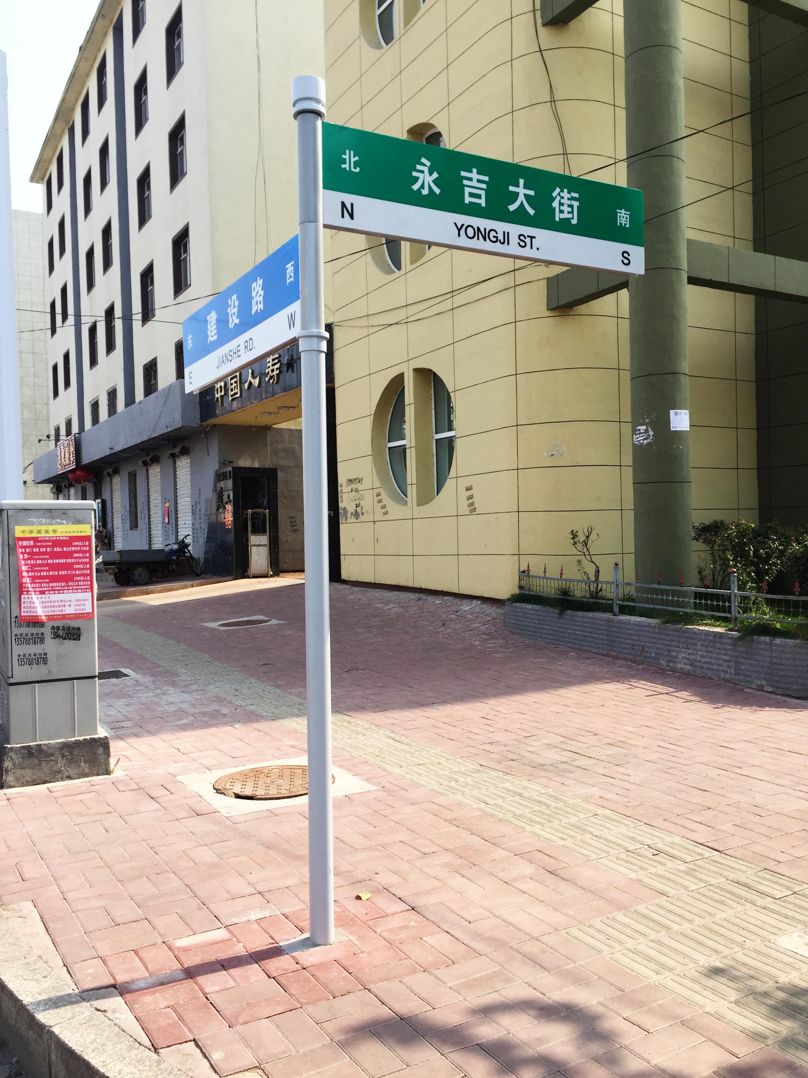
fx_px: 903
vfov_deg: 61.7
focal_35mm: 29
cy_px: 539
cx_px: 404
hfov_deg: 48.2
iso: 32
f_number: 2.2
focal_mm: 4.15
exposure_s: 1/807
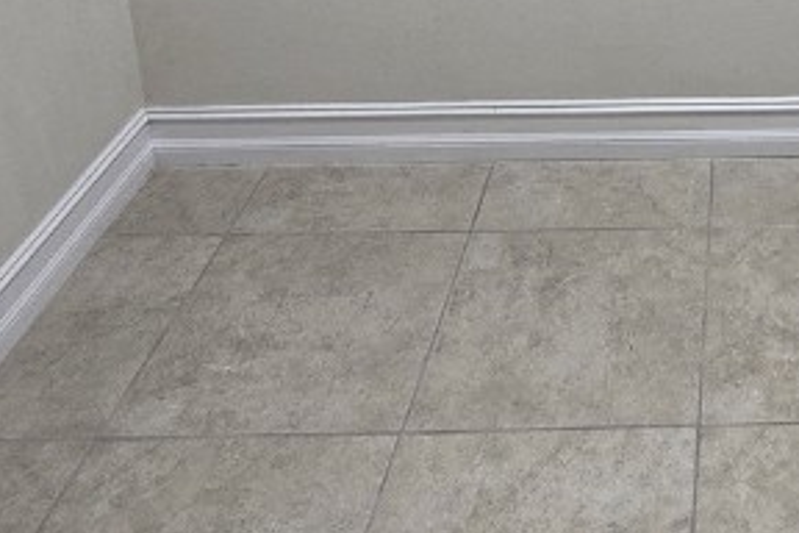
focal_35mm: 48
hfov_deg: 36.9
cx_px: 796
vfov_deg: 22.9
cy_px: -264
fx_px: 1065
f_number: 2.2
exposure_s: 1/60
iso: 100
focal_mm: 2.2
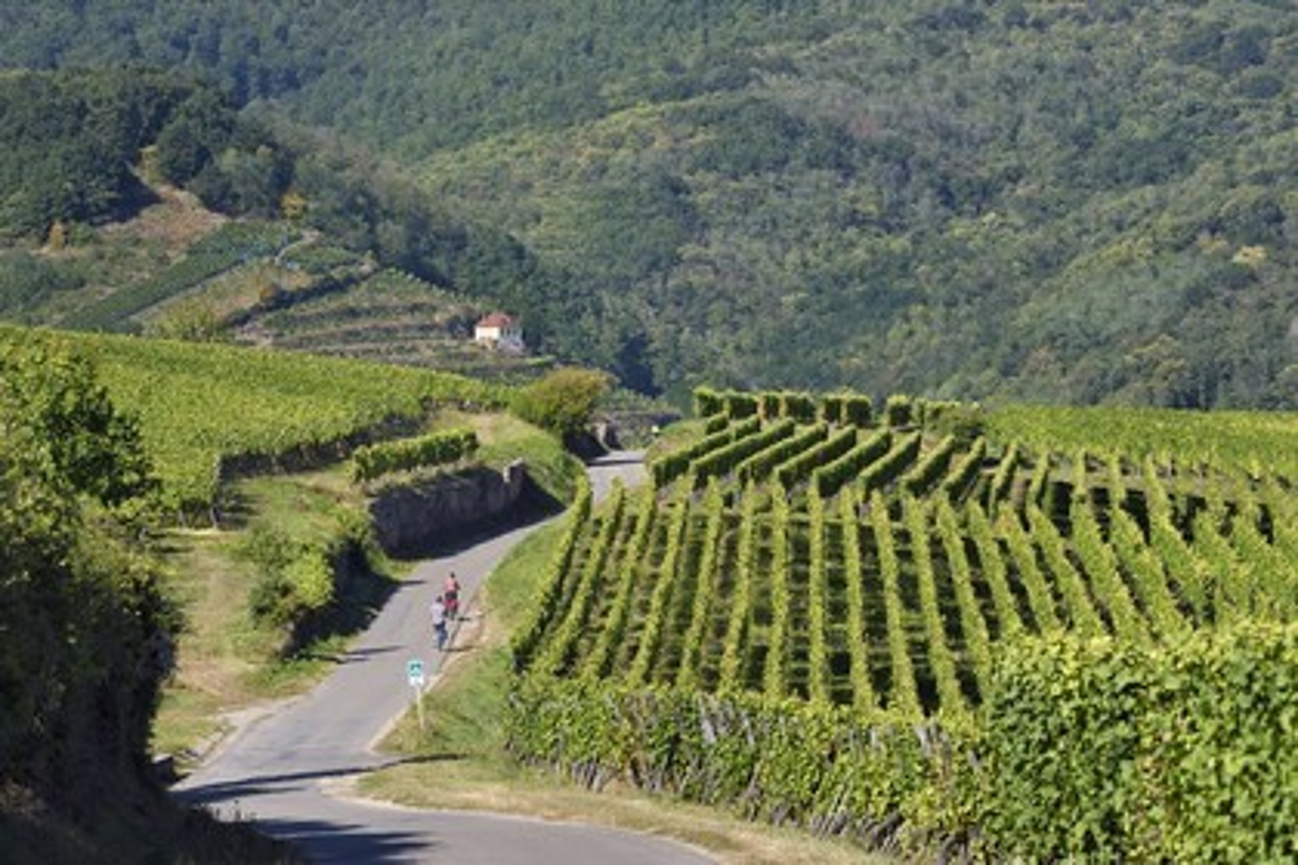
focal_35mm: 200
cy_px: 432
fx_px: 7211
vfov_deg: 6.9
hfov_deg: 10.3
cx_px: 649
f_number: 10
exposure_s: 1/250
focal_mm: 200
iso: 200
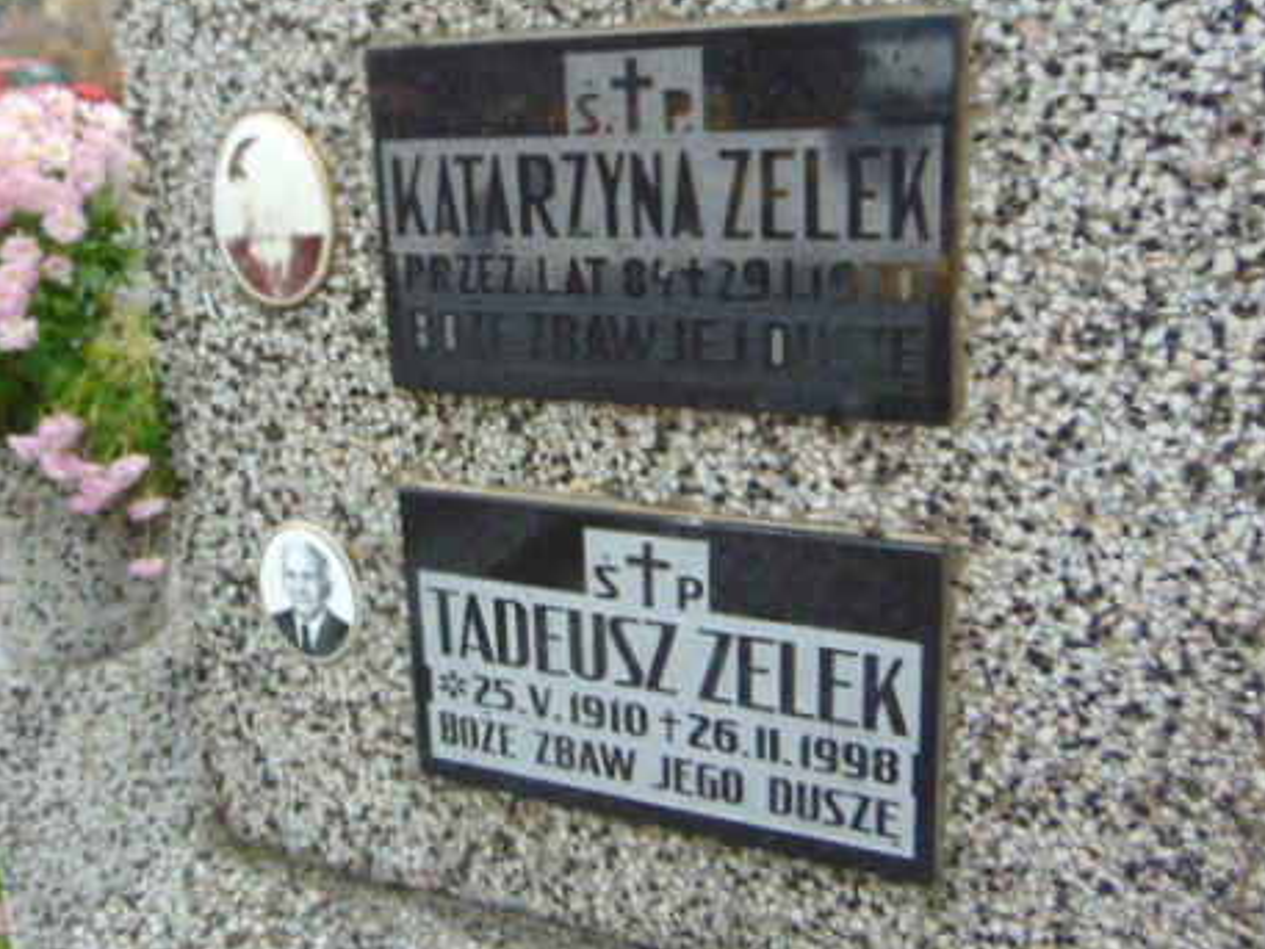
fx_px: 1279
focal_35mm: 35
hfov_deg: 52.1
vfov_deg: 40.5
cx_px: 482
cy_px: 360
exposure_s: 1/80
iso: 80
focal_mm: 4.5
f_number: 3
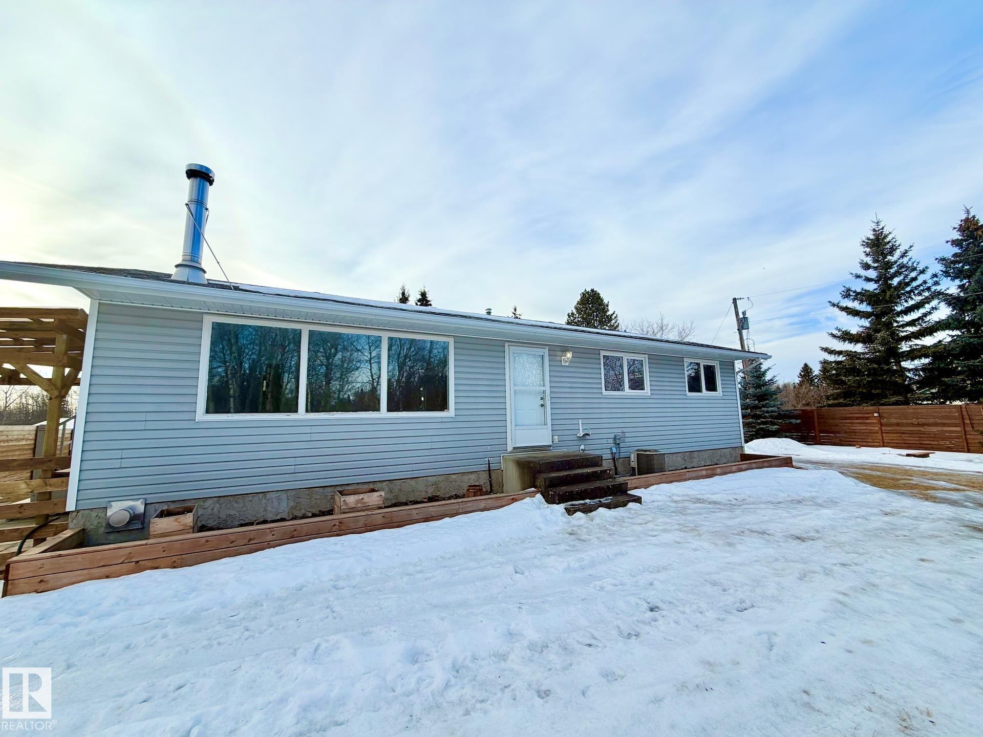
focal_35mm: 14
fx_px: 398
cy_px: 368
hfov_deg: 102.1
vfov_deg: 85.7
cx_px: 492
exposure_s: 1/970
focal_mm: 2.22
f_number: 2.2
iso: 20
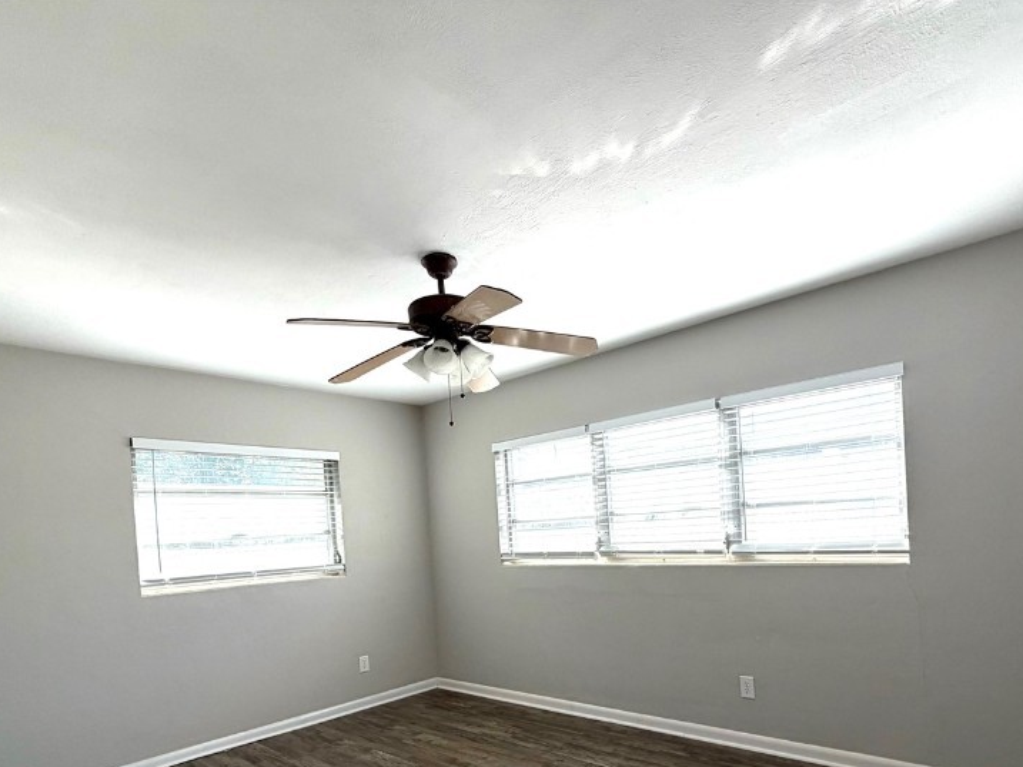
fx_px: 591
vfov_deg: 63.4
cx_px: 574
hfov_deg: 81.4
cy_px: 543
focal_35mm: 20
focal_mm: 2.22
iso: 64
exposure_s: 1/190
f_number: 2.2
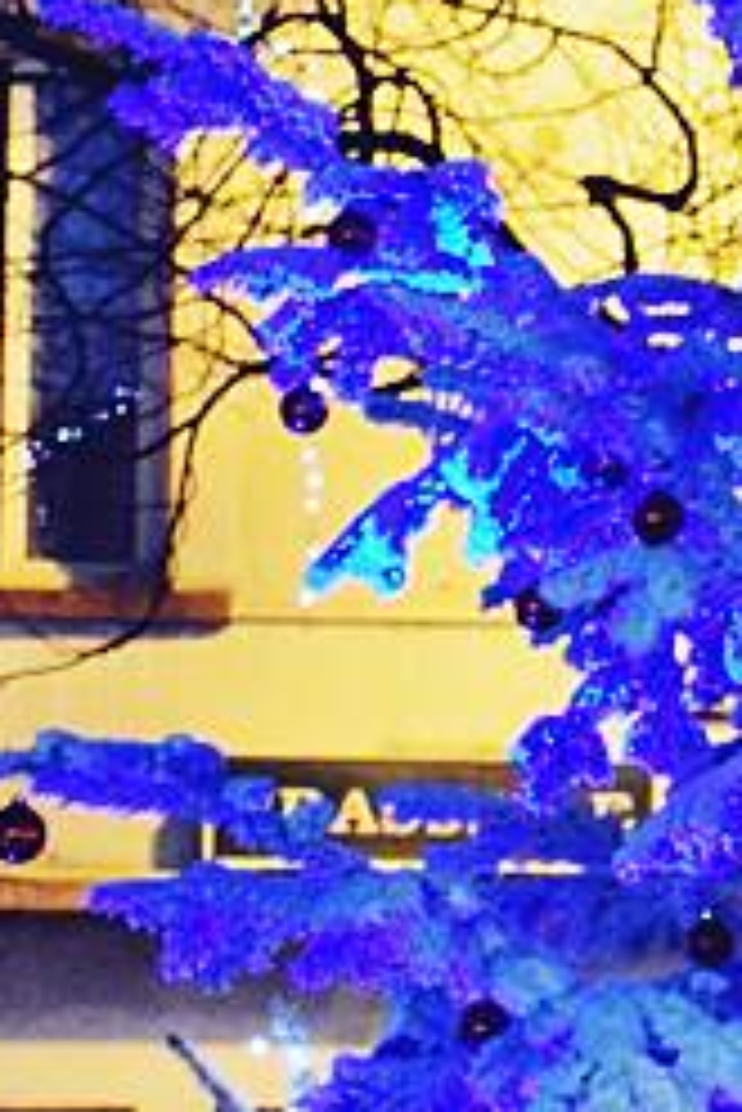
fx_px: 6892
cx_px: 2219
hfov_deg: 5.8
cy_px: 536
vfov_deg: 9.2
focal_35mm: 223
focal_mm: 23
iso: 5600
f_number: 3.8
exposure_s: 1/60
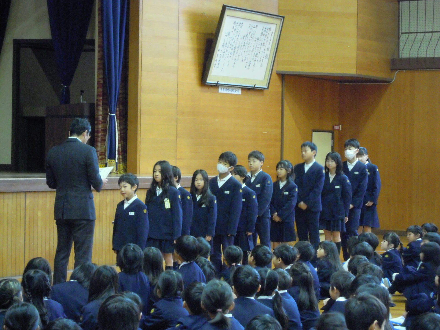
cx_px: 220
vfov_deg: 13.1
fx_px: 1436
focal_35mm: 113
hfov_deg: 17.4
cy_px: 165
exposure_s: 1/10
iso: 800
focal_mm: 20.3
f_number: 5.9
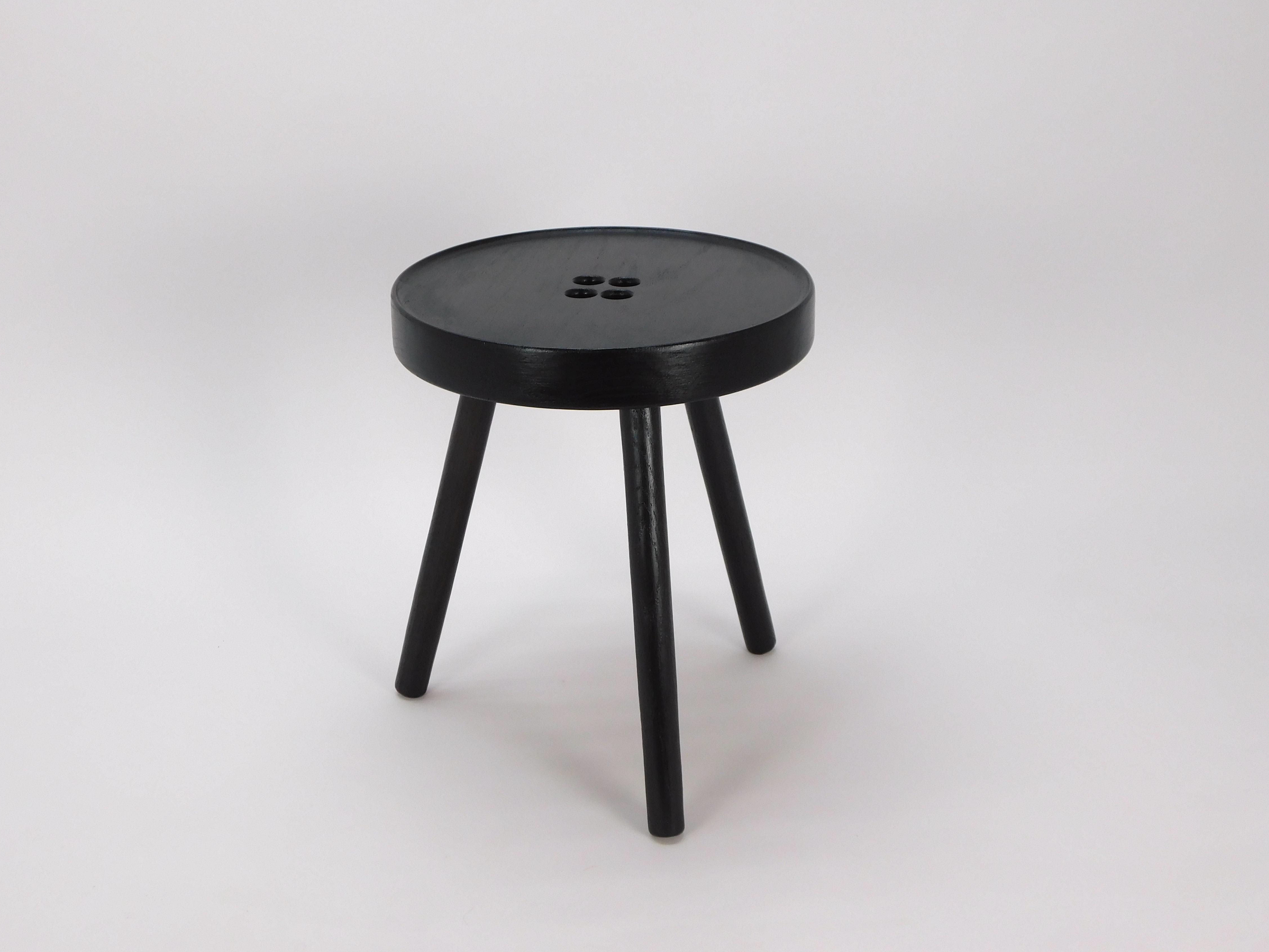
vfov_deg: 28.0
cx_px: 625
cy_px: 470
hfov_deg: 36.8
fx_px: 1906
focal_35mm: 52
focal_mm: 9
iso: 125
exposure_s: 1/125
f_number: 3.8
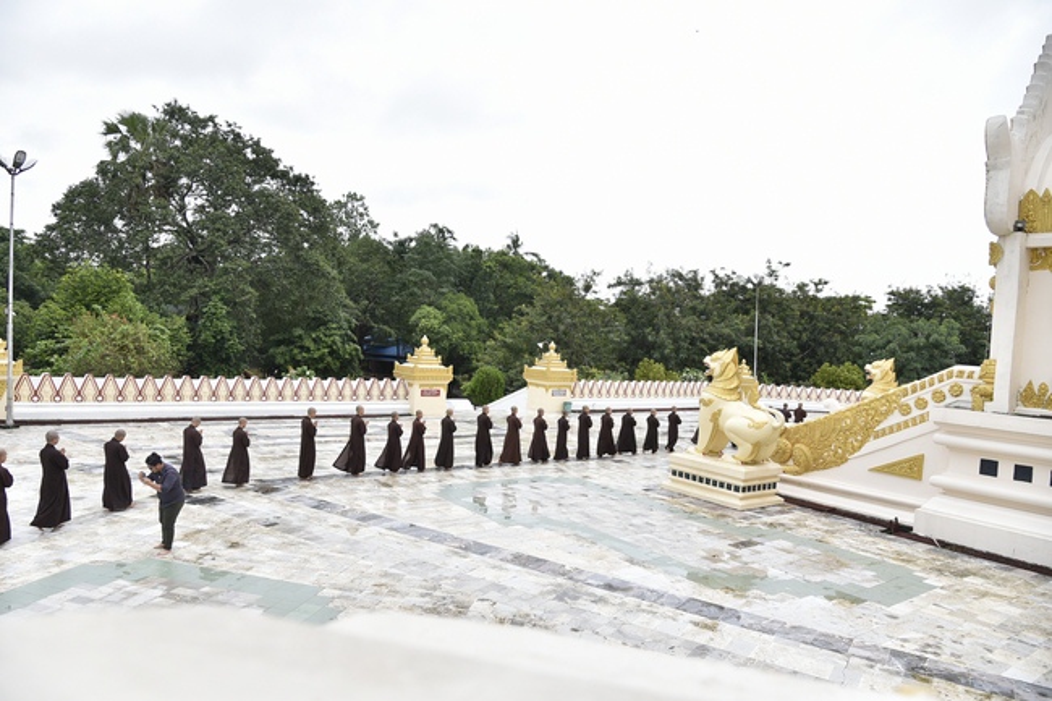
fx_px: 701
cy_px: 350
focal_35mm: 24
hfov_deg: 73.8
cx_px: 526
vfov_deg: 53.1
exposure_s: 1/125
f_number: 5.6
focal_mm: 24
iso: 200
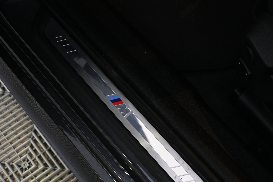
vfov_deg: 21.1
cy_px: 91
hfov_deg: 31.2
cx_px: 136
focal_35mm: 64
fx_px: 489
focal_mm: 43
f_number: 6
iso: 1600
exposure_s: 1/10
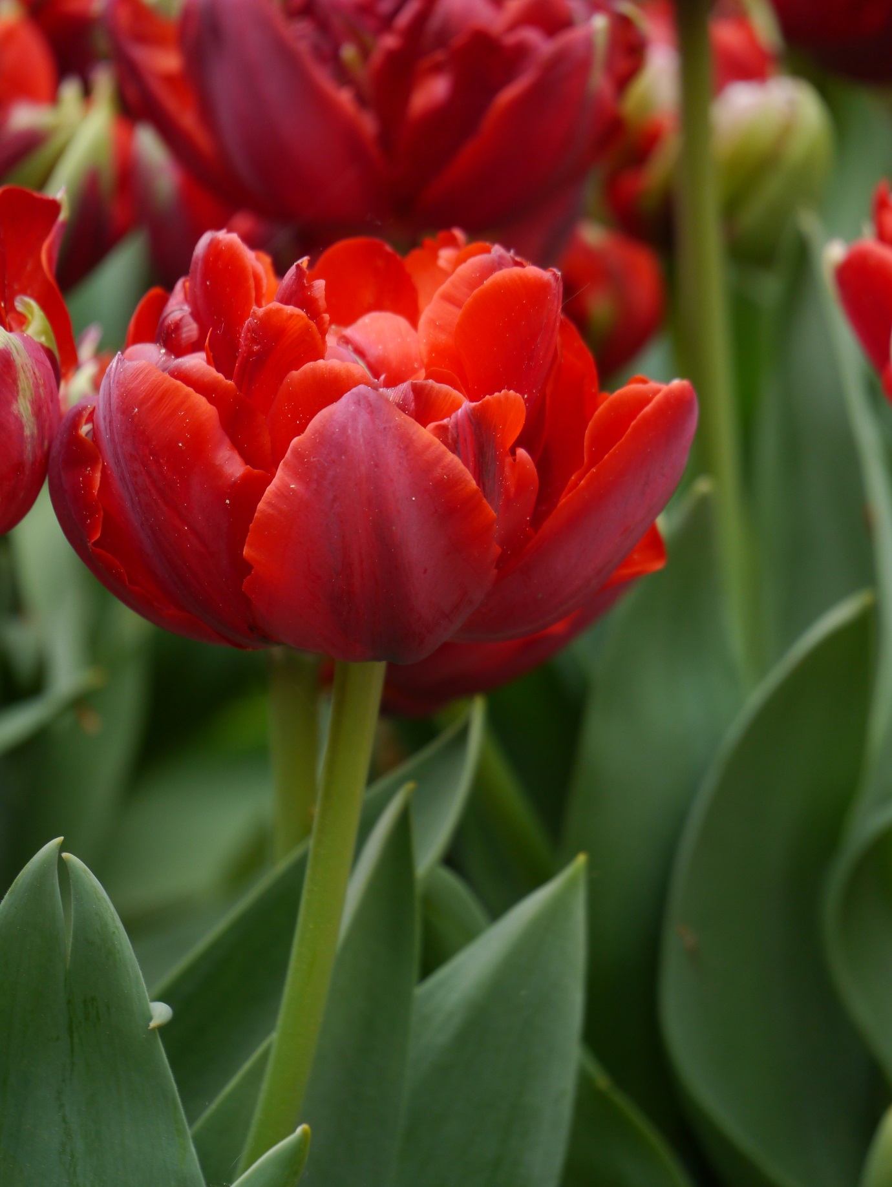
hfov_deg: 5.5
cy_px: 594
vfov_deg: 7.3
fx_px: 9267
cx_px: 446
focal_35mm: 270
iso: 400
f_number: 5.6
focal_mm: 135
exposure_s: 1/320
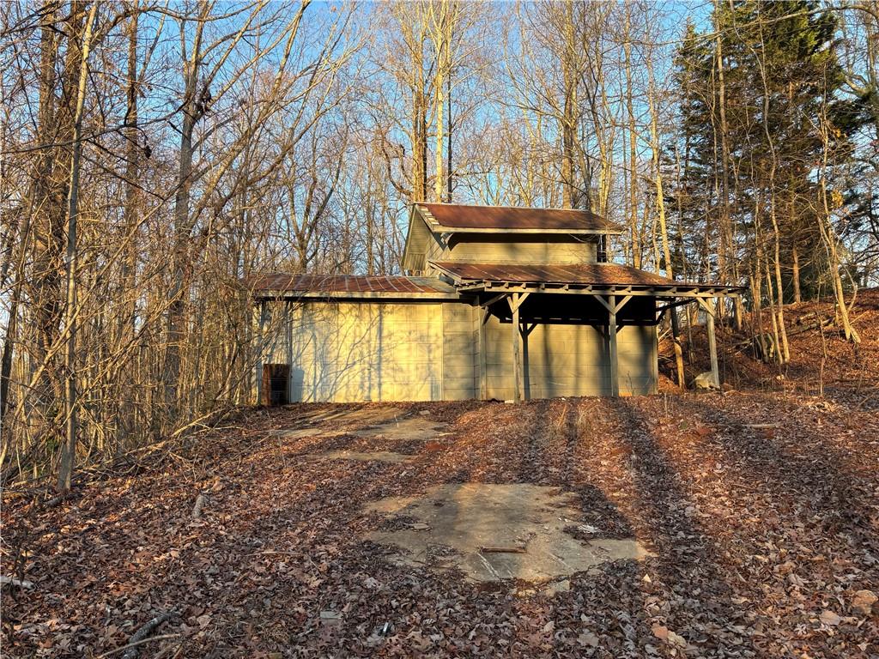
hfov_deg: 67.3
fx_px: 660
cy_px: 330
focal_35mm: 26
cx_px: 440
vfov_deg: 53.1
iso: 50
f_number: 1.6
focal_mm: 5.96
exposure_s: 1/456
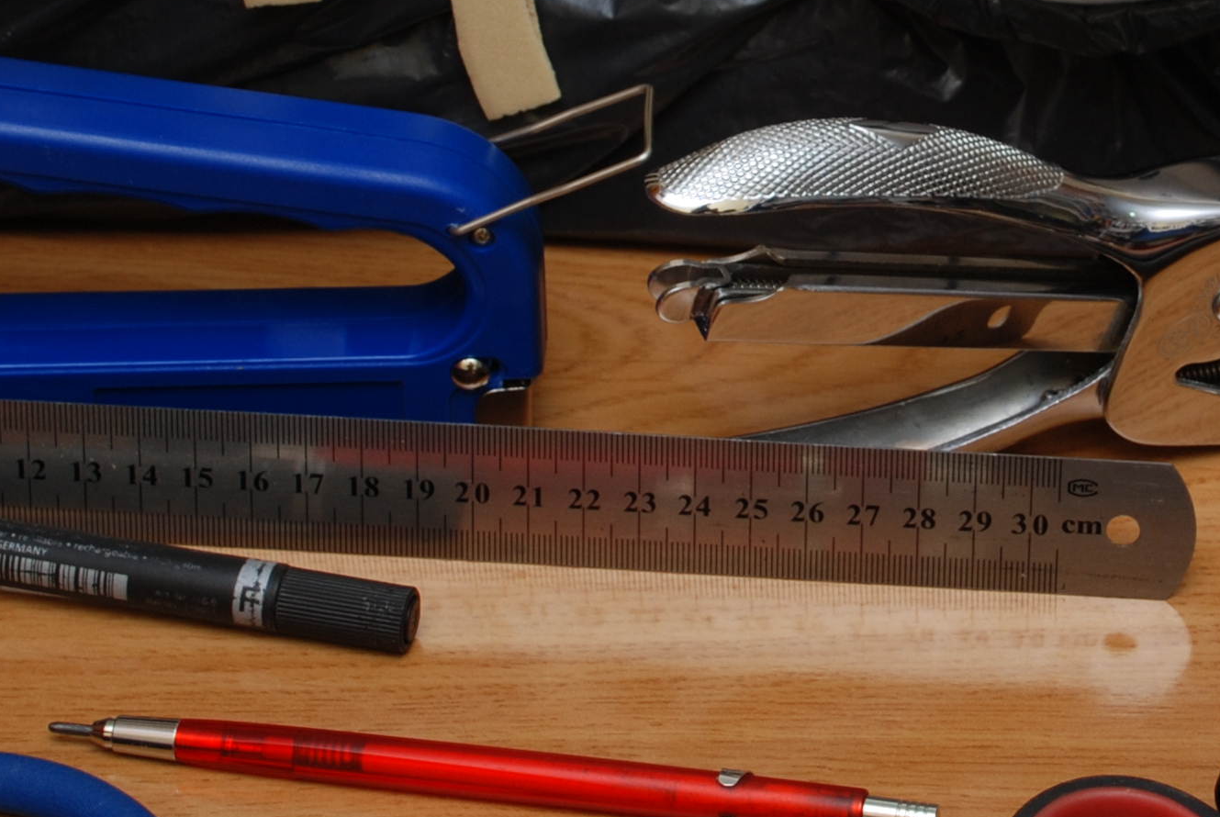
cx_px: 993
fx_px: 4596
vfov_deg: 10.1
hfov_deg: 15.0
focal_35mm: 135
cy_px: 133
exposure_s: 1/60
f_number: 8
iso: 100
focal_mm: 31
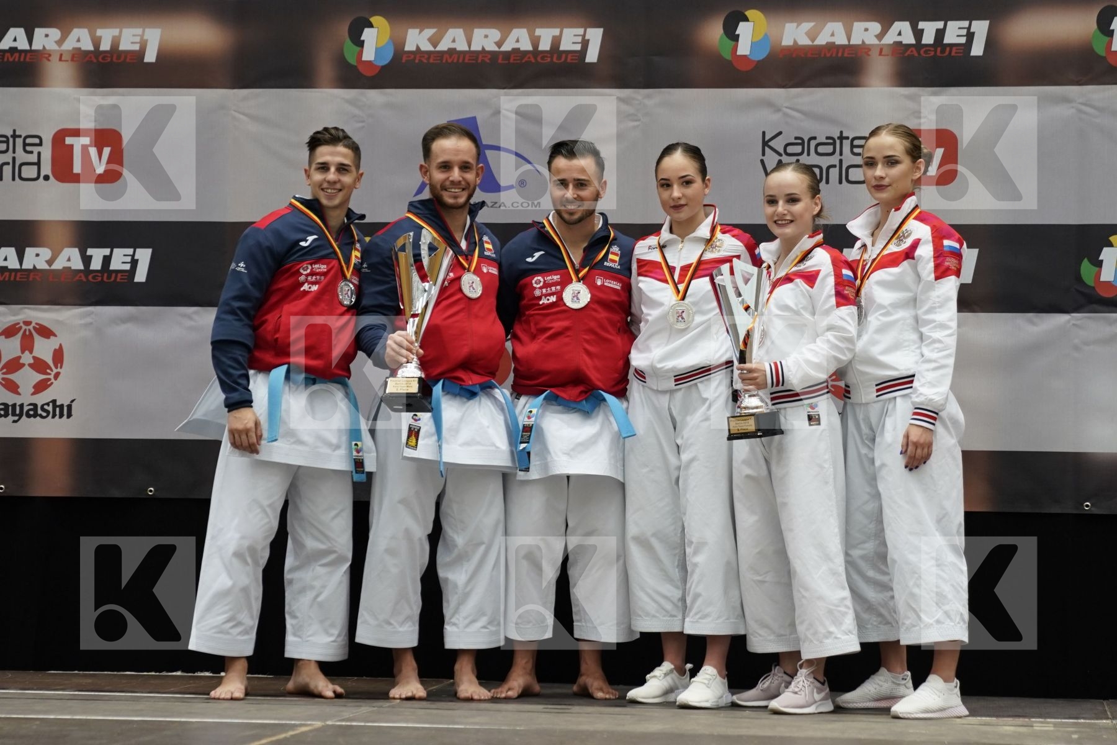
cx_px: 558
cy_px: 372
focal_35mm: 105
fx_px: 3258
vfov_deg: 13.0
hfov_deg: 19.5
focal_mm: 70
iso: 640
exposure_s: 1/125
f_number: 2.8
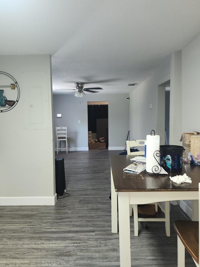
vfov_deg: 71.6
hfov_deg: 56.8
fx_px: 185
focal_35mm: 24
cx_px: 101
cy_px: 130
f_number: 1.8
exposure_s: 1/30
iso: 100
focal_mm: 6.4
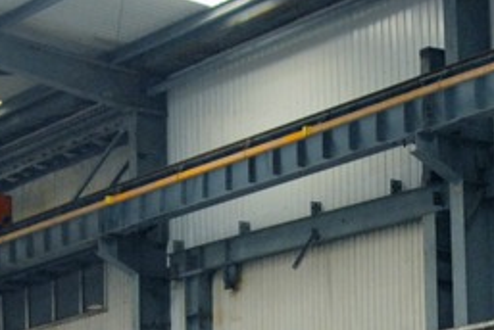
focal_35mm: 140
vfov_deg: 9.6
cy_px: 483
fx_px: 1923
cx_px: 379
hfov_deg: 14.6
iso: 400
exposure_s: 1/80
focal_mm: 24
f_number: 4
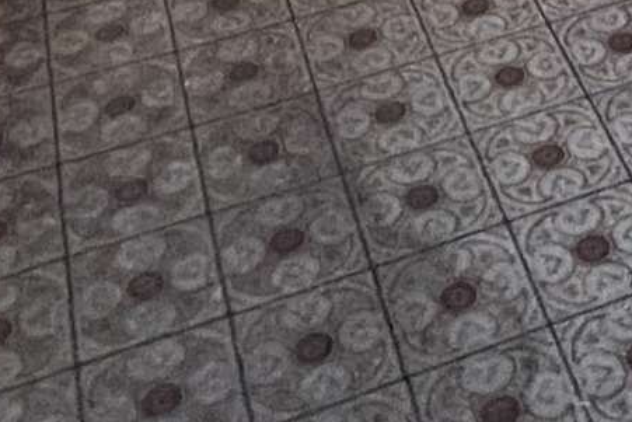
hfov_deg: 21.0
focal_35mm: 92
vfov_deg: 9.1
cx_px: 702
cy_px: -1092
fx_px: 1616
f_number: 1.8
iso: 320
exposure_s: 1/60
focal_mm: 1.57
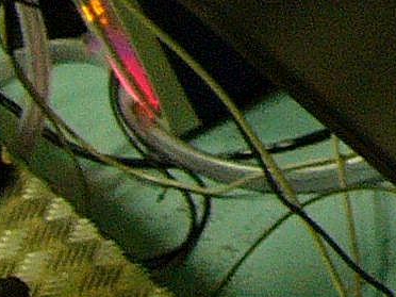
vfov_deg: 6.5
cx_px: 892
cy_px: -443
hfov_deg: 8.5
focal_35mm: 217
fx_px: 2482
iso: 200
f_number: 2.8
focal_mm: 5.8
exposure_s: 1/13
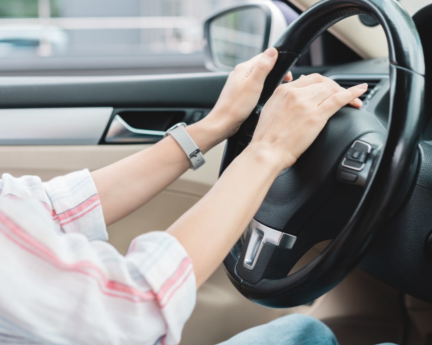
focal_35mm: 63
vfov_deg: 24.2
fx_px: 805
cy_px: 160
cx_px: 261
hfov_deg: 29.9
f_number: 3.2
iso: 320
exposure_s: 1/400
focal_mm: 50
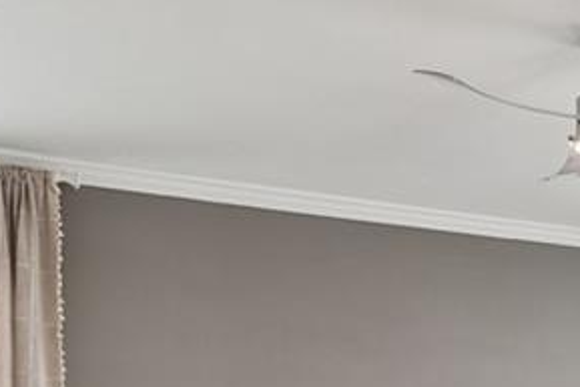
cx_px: 935
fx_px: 1338
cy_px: 487
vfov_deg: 15.7
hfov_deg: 20.1
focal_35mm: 83
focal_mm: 10
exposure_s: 1/50
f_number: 7.1
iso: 100
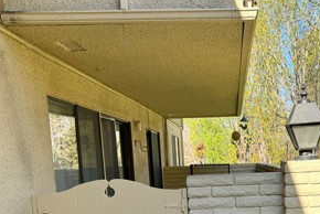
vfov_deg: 23.2
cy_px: 233
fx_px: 489
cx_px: 246
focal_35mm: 55
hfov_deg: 35.3
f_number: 1.78
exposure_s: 1/1131
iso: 80
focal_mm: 6.86
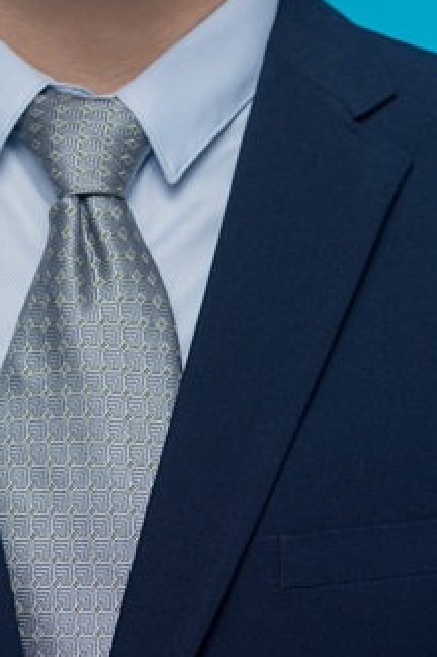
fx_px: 4634
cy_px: -85
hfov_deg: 5.4
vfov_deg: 8.1
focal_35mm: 254
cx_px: 94
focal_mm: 112
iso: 125
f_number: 4
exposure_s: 1/160
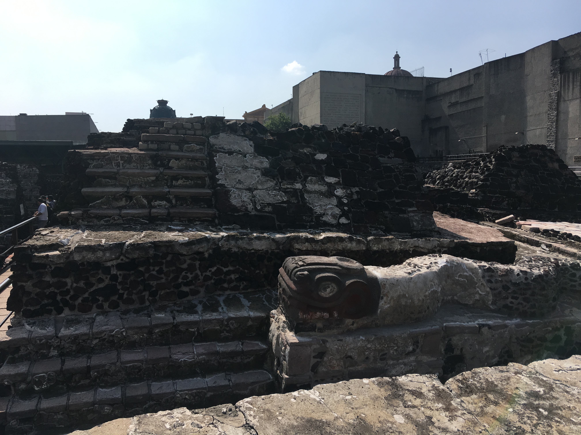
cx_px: 290
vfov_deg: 48.2
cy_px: 218
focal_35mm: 29
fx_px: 487
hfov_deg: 61.7
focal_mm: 4.15
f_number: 2.2
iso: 25
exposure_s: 1/1709
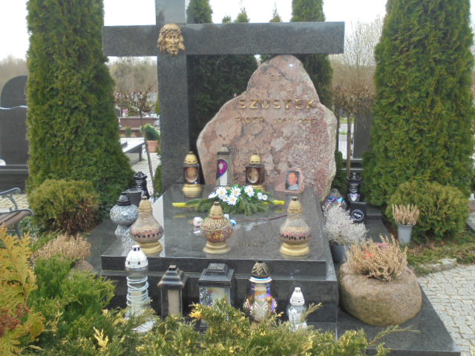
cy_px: 178
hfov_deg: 49.0
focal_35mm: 38
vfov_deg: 37.7
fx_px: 521
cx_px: 238
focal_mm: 6.9
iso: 100
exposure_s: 1/125
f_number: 4.2
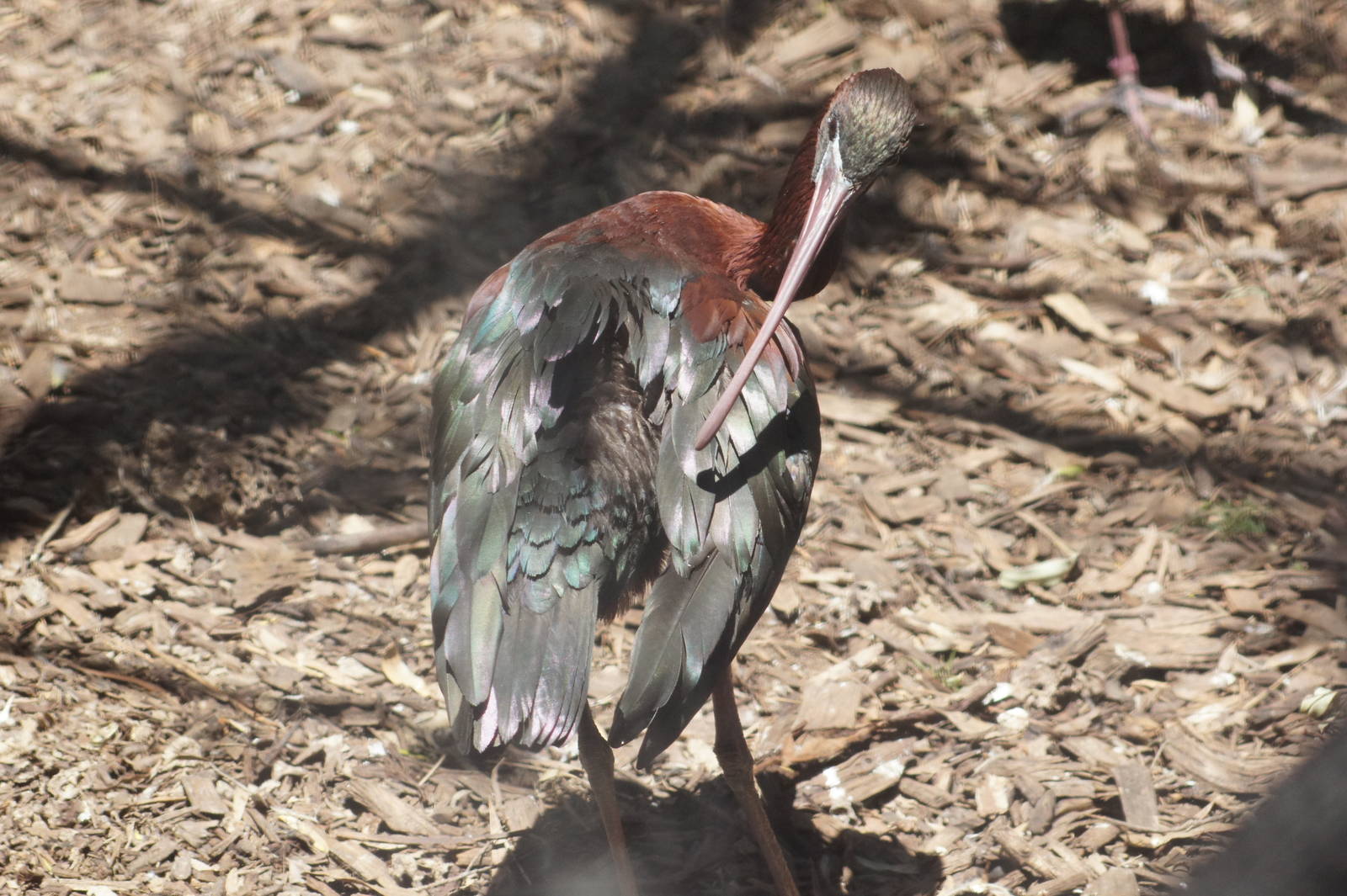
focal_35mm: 210
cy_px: 448
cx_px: 674
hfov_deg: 9.8
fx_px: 7853
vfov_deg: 6.5
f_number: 7.1
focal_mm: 140
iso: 800
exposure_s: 1/400
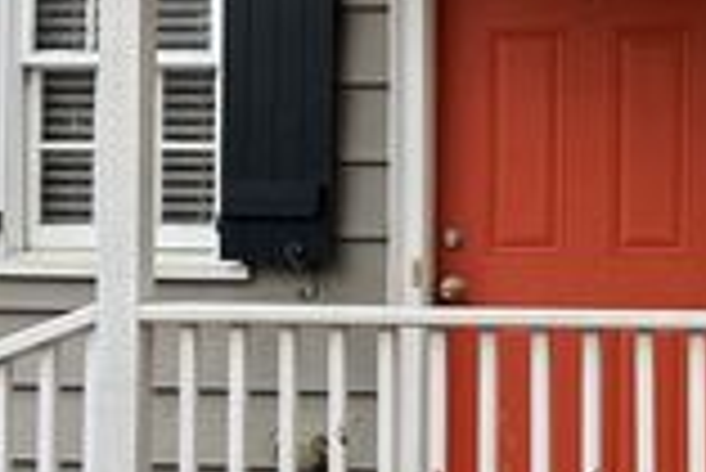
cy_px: 227
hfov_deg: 23.0
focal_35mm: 86
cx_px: 639
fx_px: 1688
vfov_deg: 15.9
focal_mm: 5.1
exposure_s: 1/121
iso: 40
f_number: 1.6
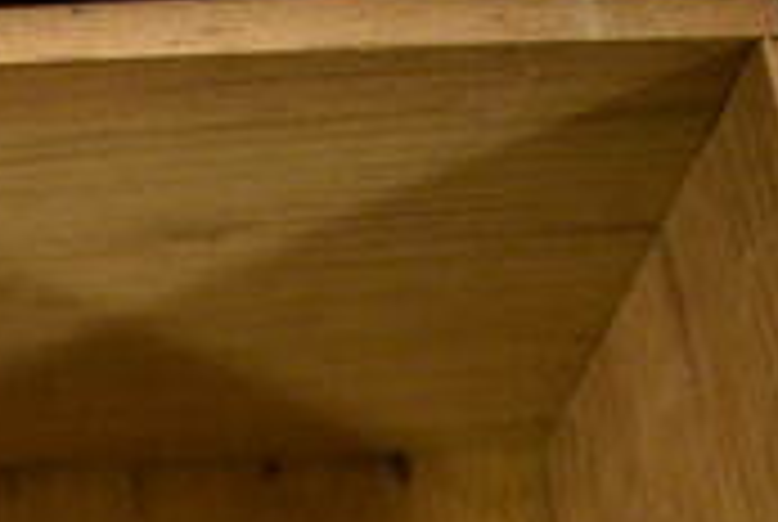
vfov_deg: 13.3
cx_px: -427
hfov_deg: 18.6
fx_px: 2057
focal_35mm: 95
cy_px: 886
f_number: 3.5
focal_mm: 18
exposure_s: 1/125
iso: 4500
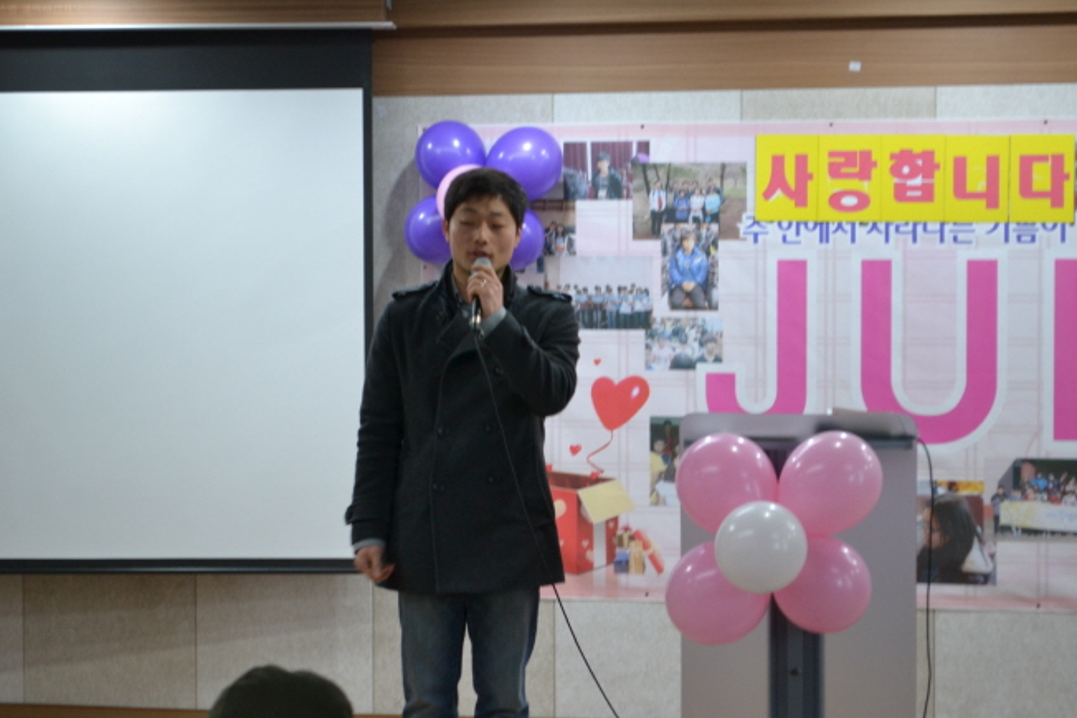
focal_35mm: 94
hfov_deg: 21.8
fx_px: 2800
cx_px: 502
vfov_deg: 14.6
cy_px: 366
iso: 800
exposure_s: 1/20
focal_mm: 55
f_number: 5.6
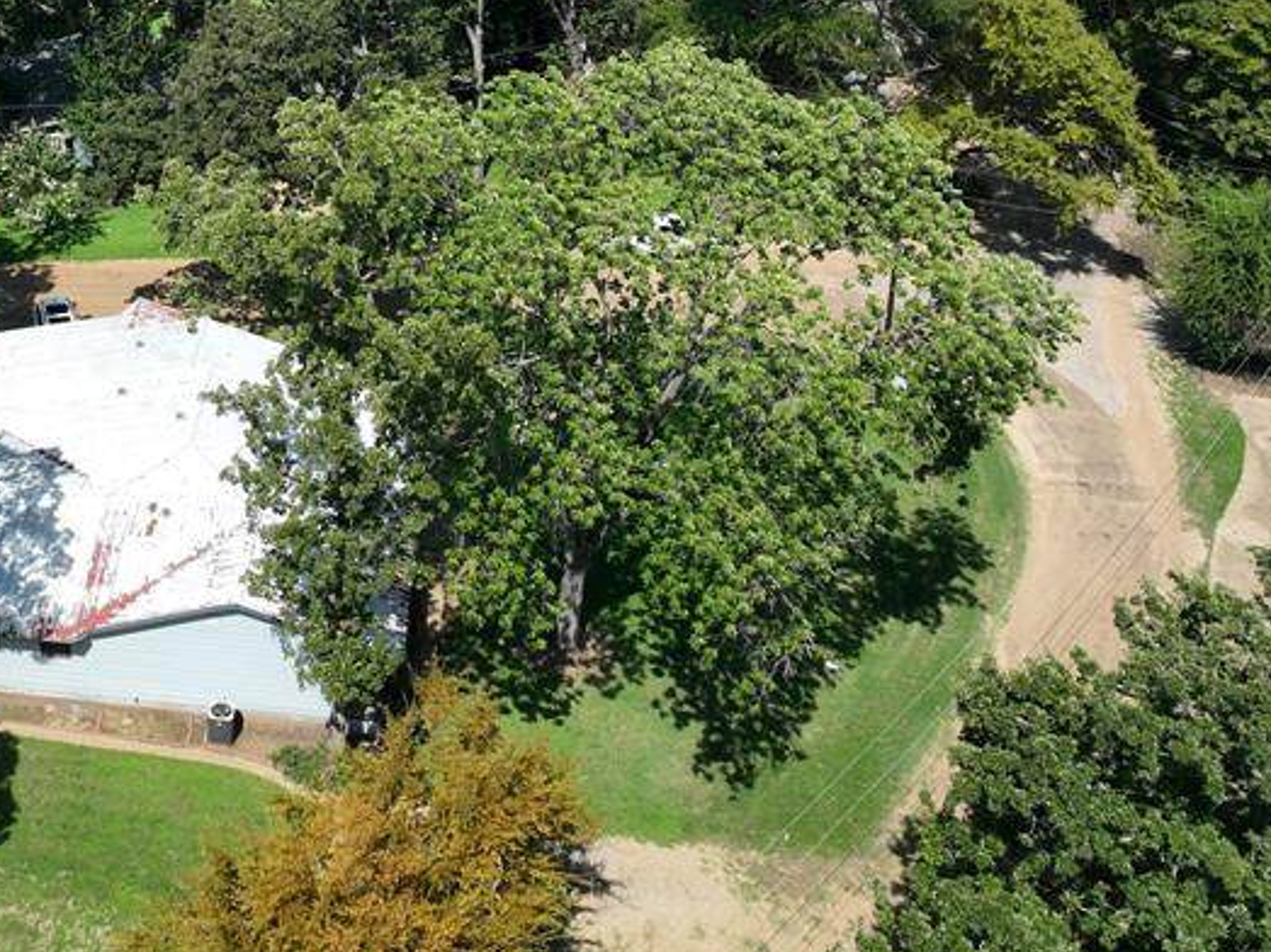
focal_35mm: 47
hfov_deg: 39.1
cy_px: 47
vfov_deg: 29.3
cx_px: 277
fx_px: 1725
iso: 110
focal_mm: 12.29
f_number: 2.8
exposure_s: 1/2000
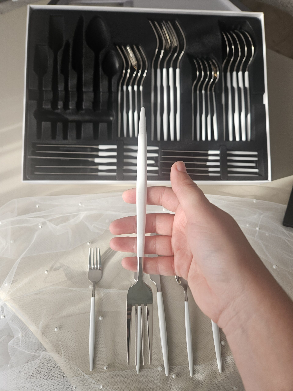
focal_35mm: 23
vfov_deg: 73.9
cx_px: 146
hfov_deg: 58.9
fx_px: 260
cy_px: 196
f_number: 1.8
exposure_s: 1/207
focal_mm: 5.4
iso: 100
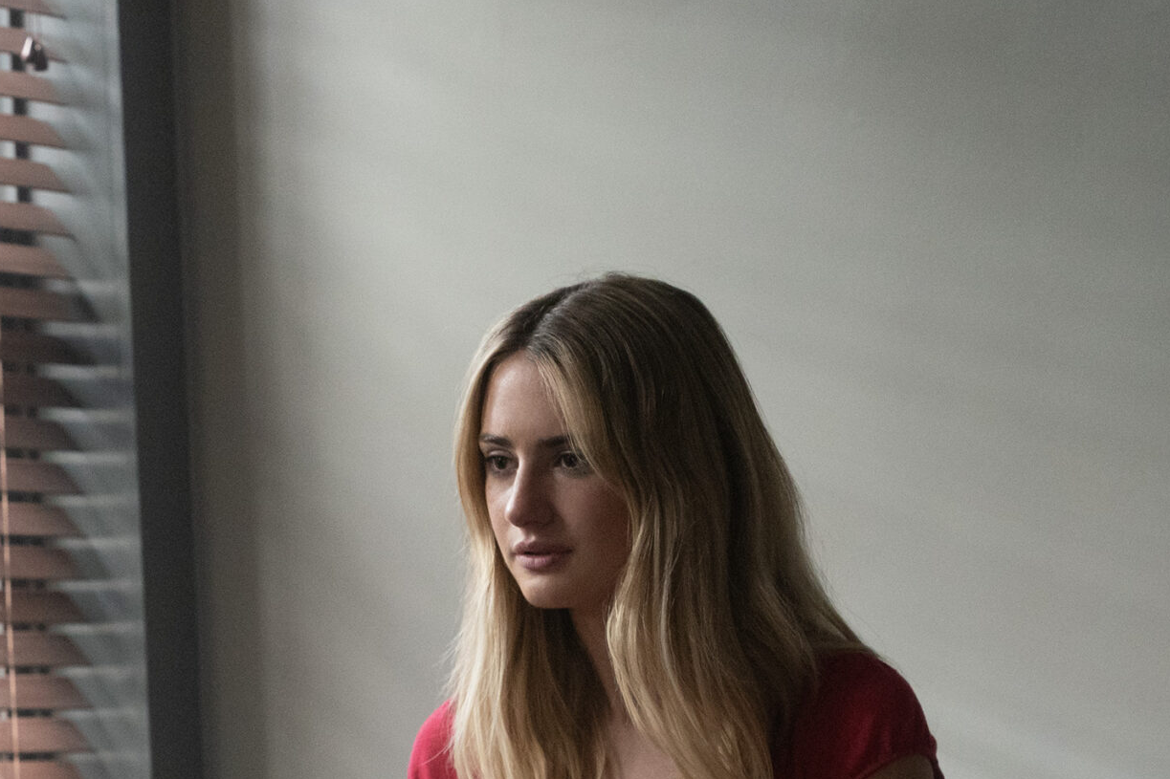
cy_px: 766
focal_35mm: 134
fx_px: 4354
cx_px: -12
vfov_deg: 10.2
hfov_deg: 15.0
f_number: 5
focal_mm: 64
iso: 6400
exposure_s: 1/320
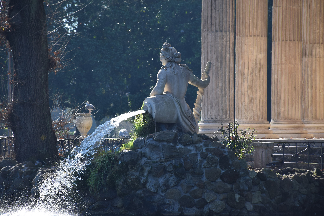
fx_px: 1890
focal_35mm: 210
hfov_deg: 9.8
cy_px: 108
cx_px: 162
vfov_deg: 6.5
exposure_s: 1/500
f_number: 5.6
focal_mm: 140
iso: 280
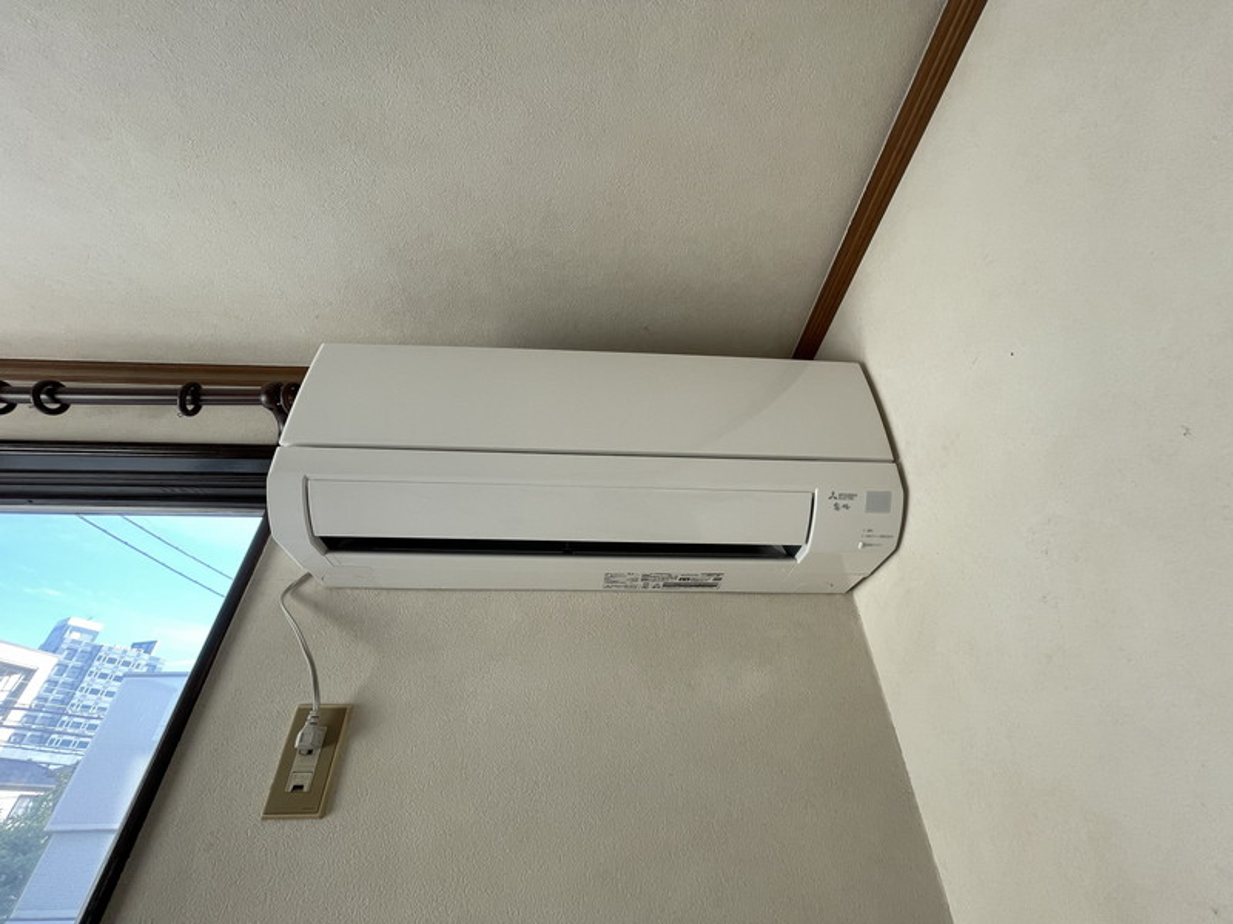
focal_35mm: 14
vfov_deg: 85.7
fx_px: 499
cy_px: 462
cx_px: 616
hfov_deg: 102.1
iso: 64
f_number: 2.4
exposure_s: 1/99
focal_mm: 1.55
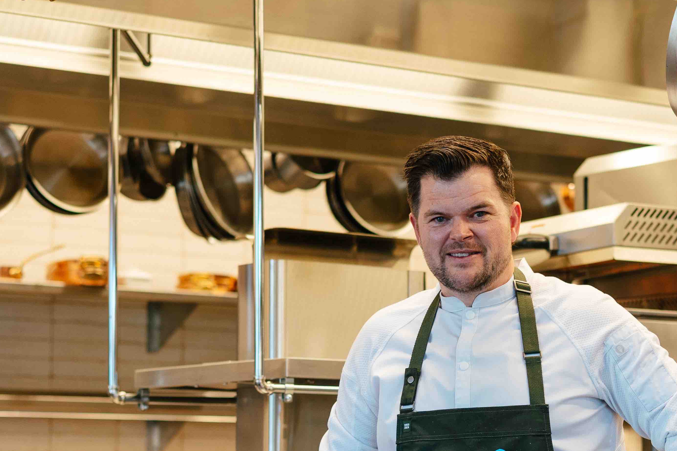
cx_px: 479
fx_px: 2238
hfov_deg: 17.1
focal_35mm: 119
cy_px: 353
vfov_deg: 11.5
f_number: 2.5
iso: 200
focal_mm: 55
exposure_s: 1/125
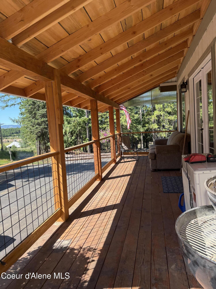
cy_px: 144
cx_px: 108
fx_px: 200
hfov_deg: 56.8
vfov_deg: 71.6
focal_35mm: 24
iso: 100
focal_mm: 6.76
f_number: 1.78
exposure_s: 1/1314
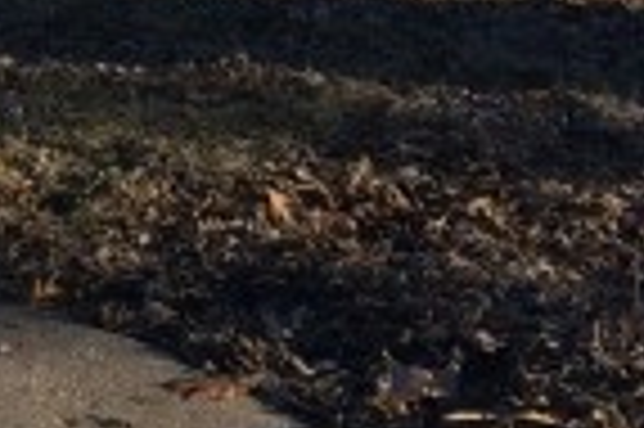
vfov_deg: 5.6
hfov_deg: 8.6
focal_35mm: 228
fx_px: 4074
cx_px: -563
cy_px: -865
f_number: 2.2
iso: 32
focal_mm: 4.15
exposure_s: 1/977
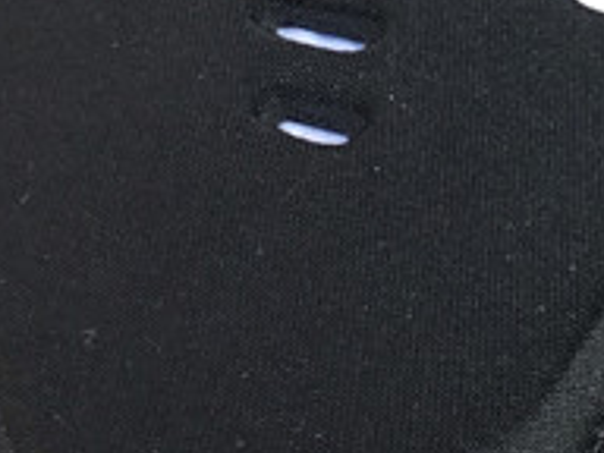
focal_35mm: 145
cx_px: 821
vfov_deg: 10.0
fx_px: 2530
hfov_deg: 13.1
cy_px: -118
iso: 32
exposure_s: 1/100
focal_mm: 3.3
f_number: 2.4
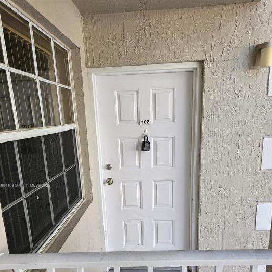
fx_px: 249
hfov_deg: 57.3
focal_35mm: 28
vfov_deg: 55.8
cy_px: 186
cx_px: 134
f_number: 1.7
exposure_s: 1/359
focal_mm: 6.3
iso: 40
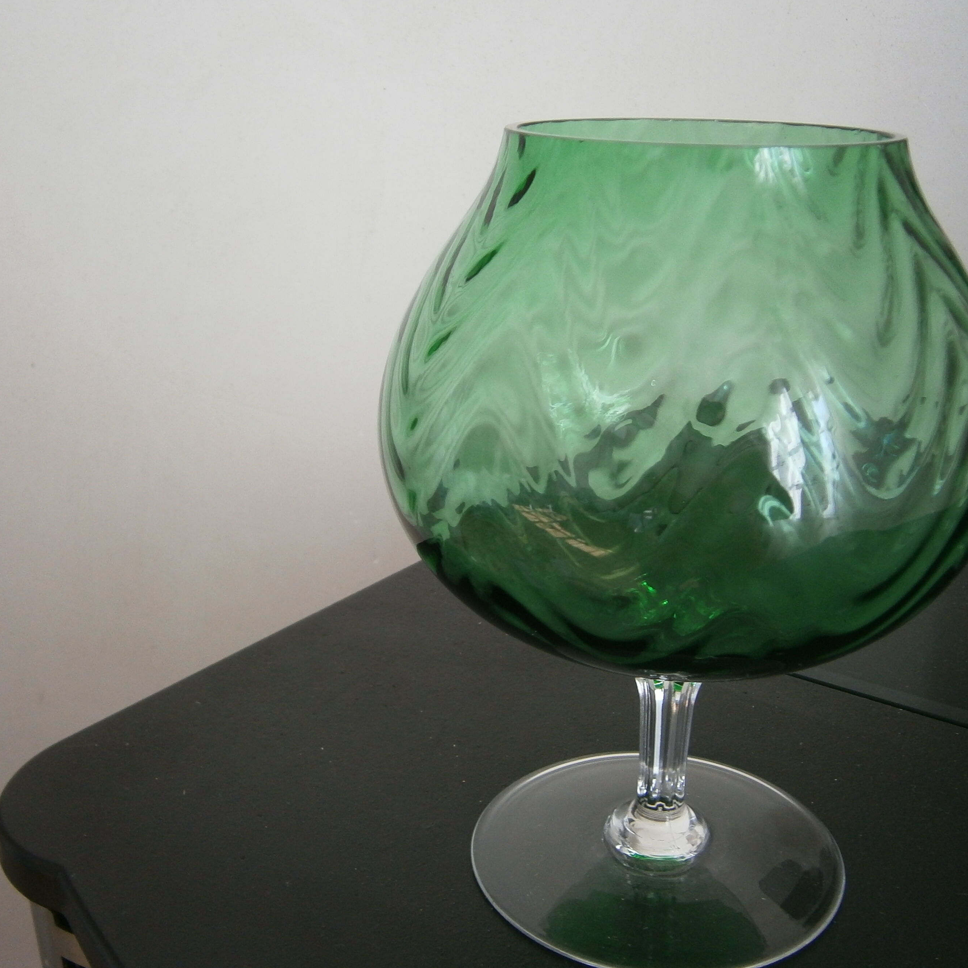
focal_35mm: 37
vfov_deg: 44.8
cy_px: 545
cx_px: 455
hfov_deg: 44.9
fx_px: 1171
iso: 80
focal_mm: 4.7
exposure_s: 1/40
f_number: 2.8
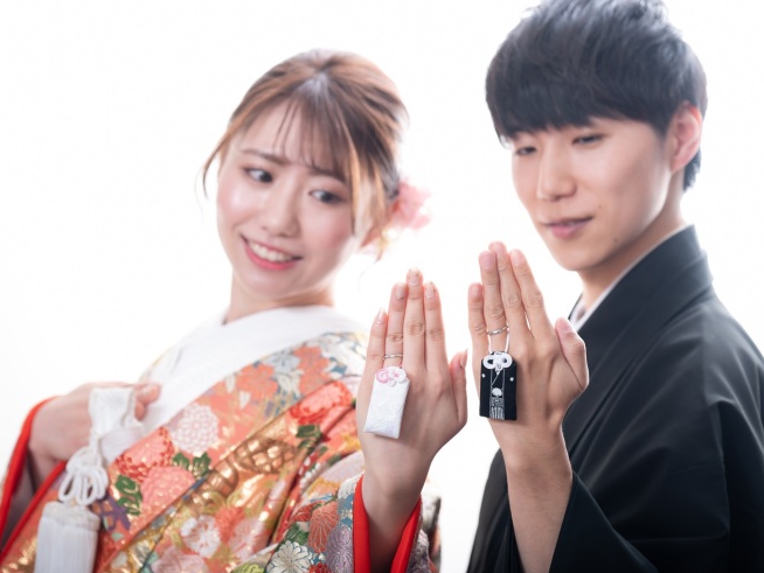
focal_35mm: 121
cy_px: 274
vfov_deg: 12.3
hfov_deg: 16.3
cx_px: 388
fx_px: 2672
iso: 320
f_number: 4
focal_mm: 103
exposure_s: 1/200
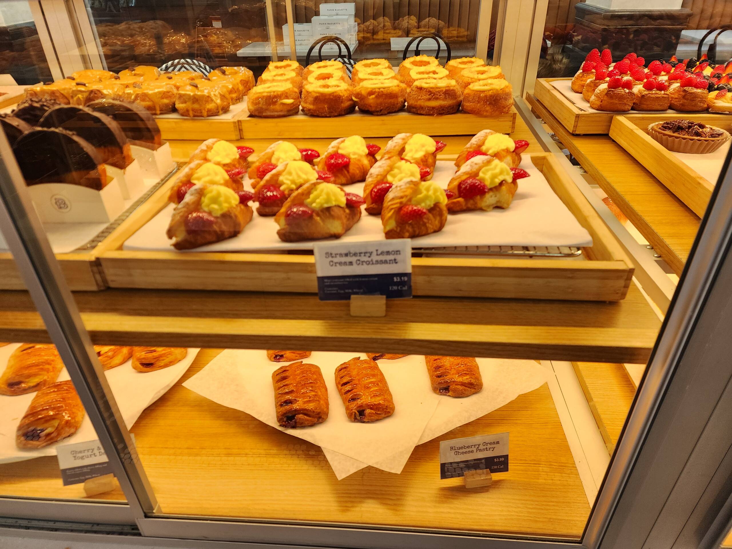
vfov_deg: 58.9
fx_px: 486
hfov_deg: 73.9
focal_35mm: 23
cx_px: 366
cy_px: 274
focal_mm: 6.4
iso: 200
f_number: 1.8
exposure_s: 1/120
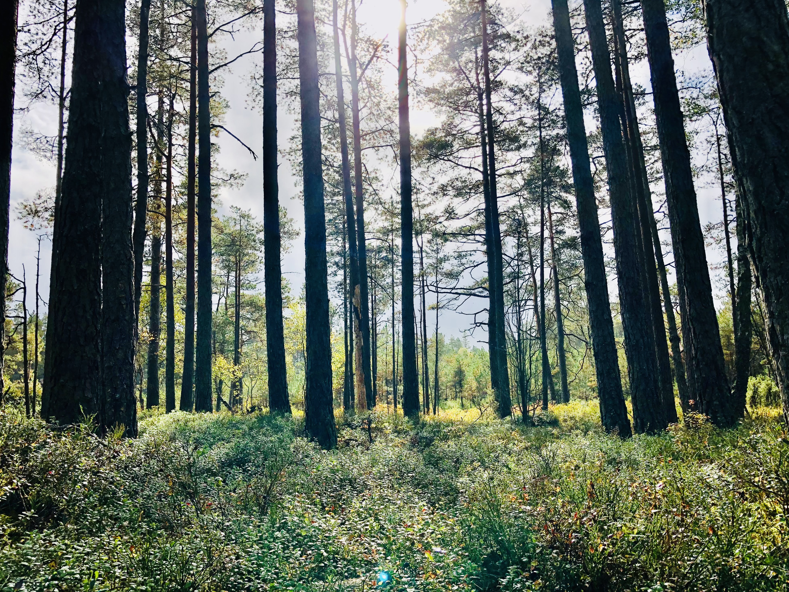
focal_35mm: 29
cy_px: 291
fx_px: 661
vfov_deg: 48.2
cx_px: 392
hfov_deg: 61.7
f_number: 1.8
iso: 20
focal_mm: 3.99
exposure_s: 1/2404
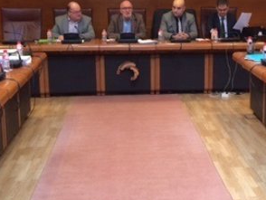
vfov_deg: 21.6
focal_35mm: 68
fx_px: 523
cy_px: 97
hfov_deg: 28.2
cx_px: 195
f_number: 2.2
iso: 250
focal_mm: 4.15
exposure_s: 1/33
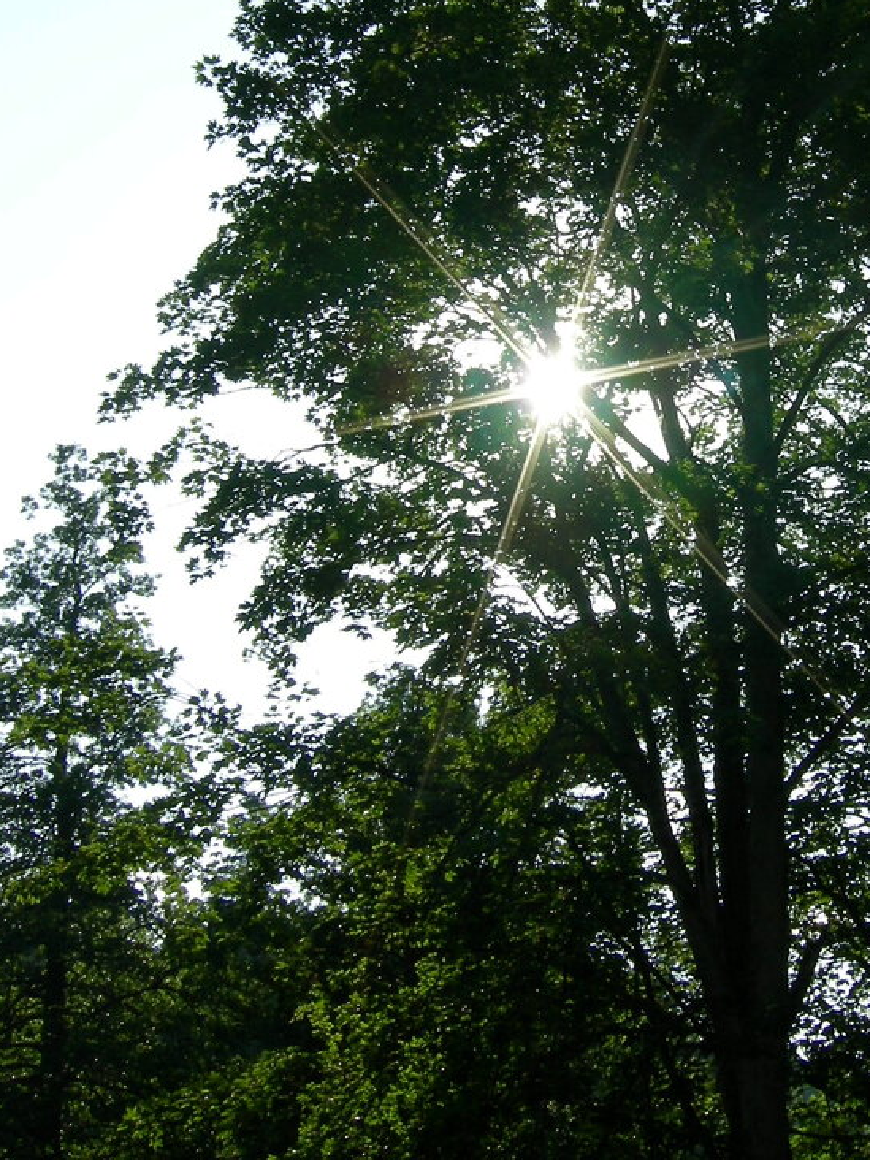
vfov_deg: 32.4
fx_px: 1977
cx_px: 628
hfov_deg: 24.6
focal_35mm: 59
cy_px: 361
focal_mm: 7.5
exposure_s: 1/274
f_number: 6
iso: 64
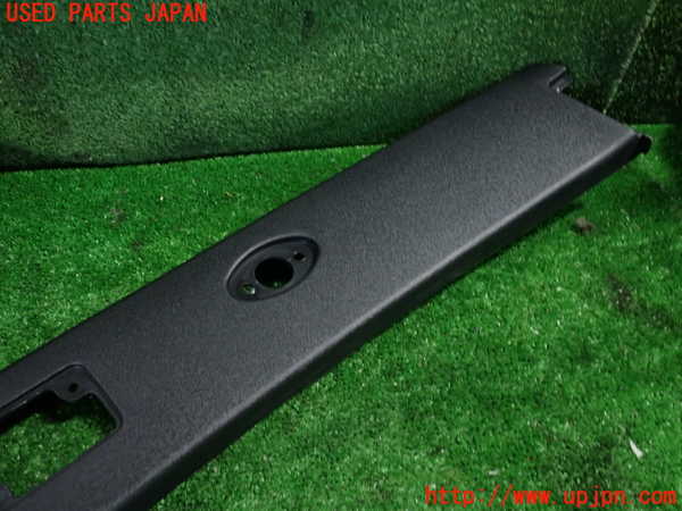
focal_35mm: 30
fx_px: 591
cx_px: 341
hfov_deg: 60.0
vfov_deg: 46.8
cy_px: 256
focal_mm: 5.4
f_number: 2.3
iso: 250
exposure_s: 1/30
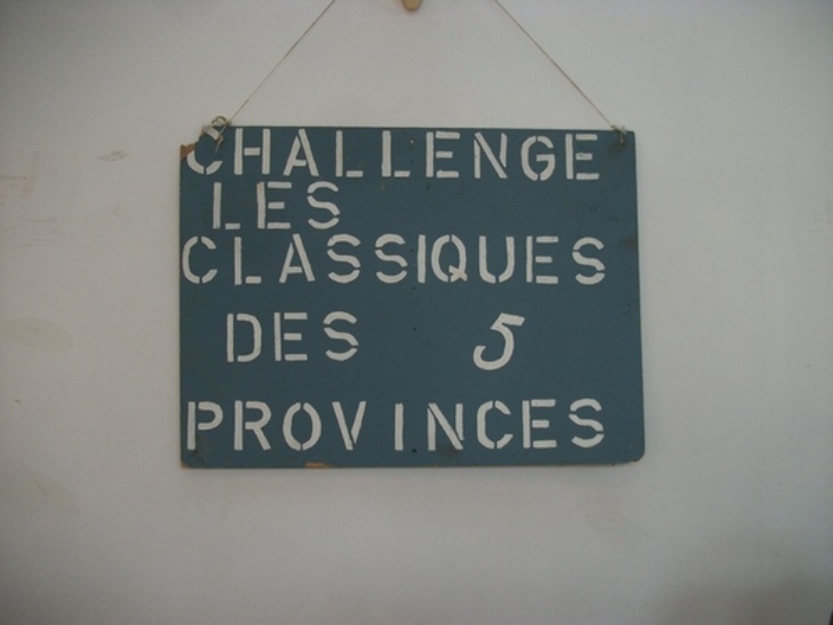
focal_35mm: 32
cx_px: 416
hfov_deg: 56.8
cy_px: 312
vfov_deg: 44.2
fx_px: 770
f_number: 2.9
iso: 80
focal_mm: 5.7
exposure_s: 1/100
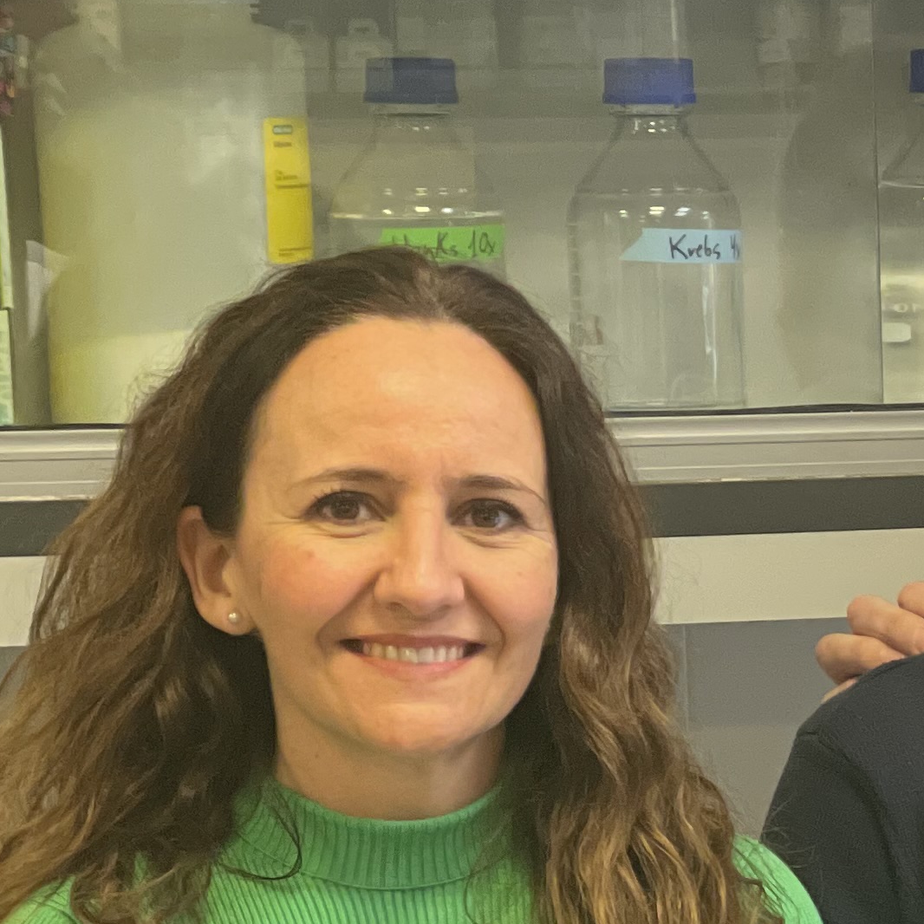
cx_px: 1526
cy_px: 870
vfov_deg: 8.1
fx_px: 6463
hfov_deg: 8.0
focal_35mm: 214
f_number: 2.2
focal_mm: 7.5
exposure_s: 1/50
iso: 160
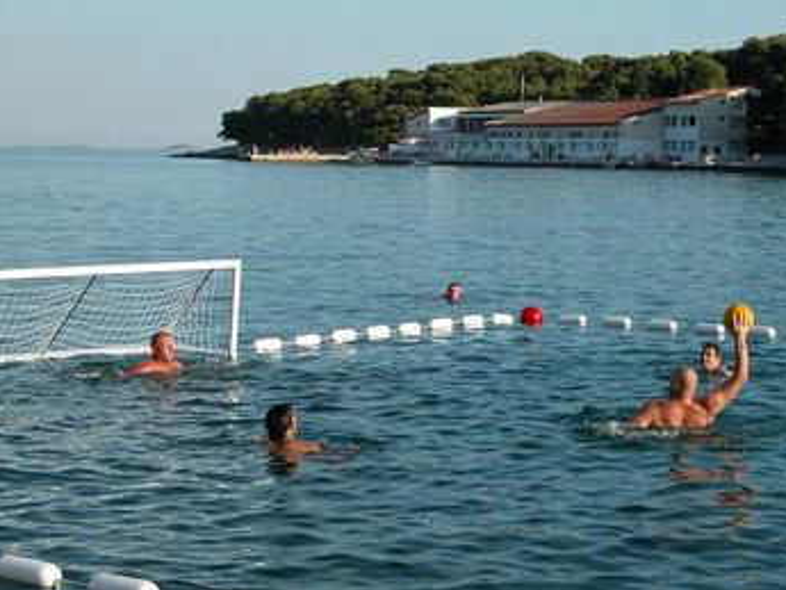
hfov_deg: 20.9
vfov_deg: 15.7
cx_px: 415
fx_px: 2135
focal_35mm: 94
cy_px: 321
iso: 100
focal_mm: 21
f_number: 4.9
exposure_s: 1/455
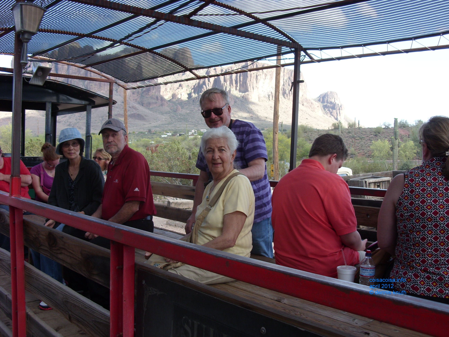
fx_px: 493
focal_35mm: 38
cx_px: 224
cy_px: 168
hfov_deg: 49.0
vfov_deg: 37.7
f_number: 2.8
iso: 50
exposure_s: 1/250
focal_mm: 6.3
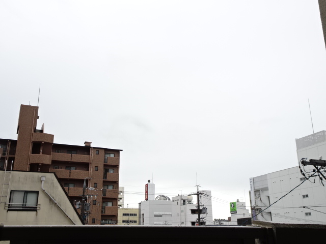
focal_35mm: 34
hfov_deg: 54.0
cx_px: 163
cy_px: 122
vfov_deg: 41.8
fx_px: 320
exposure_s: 1/60
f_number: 4
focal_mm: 5.79
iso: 80
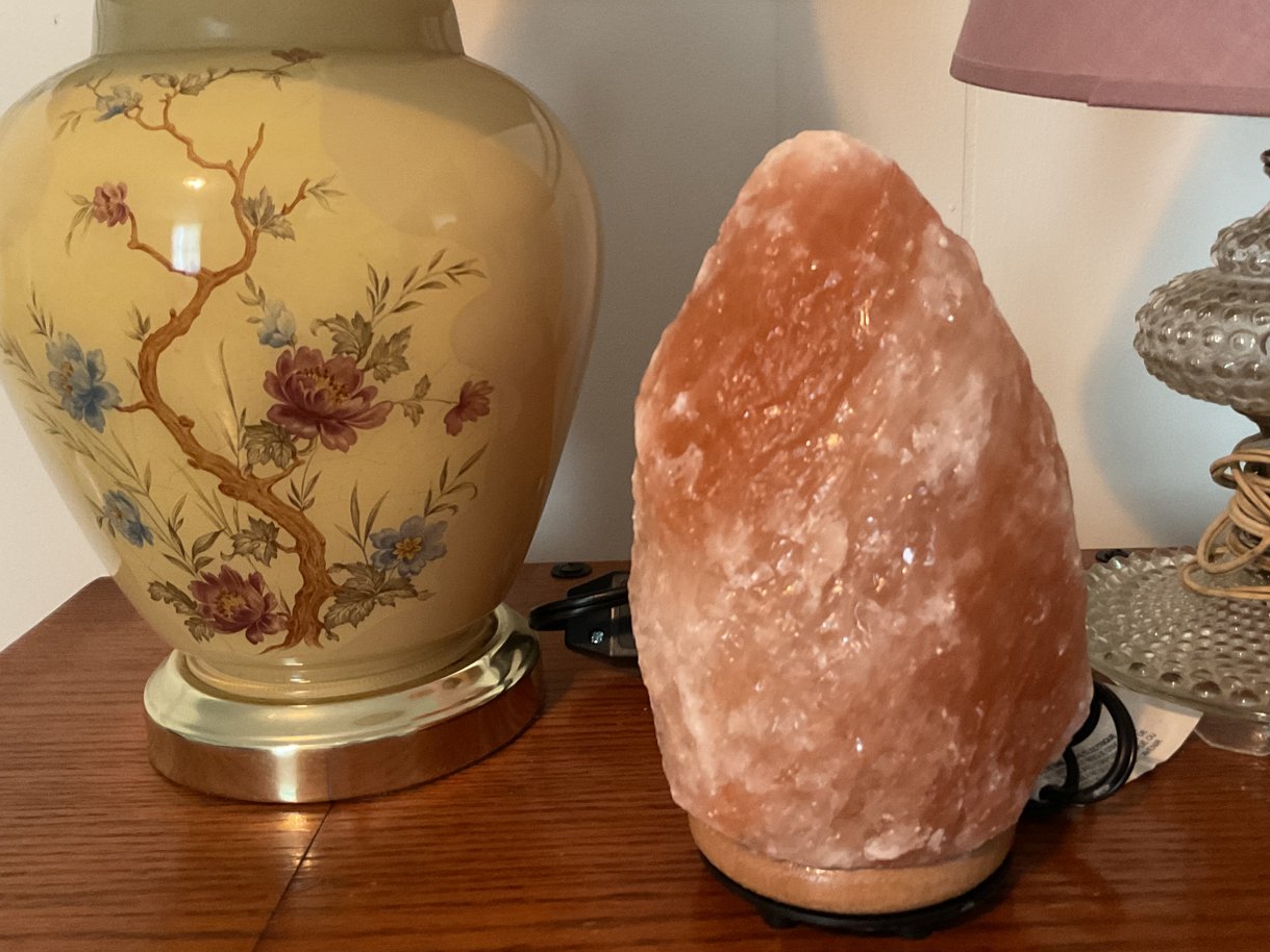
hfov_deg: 51.2
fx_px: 1321
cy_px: 442
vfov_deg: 39.6
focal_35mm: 36
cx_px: 729
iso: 320
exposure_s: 1/30
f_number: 1.8
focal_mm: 3
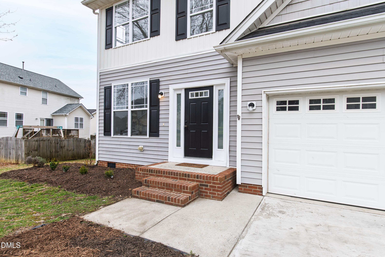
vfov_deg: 67.4
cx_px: 192
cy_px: 128
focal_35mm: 18
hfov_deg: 90.0
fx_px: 192
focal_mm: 12
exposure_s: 1/100
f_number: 8
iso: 100
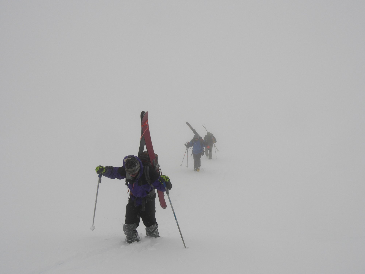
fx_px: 316
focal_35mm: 30
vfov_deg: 46.8
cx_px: 182
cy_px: 137
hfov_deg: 60.0
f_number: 6.3
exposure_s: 1/320
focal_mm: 15
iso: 200
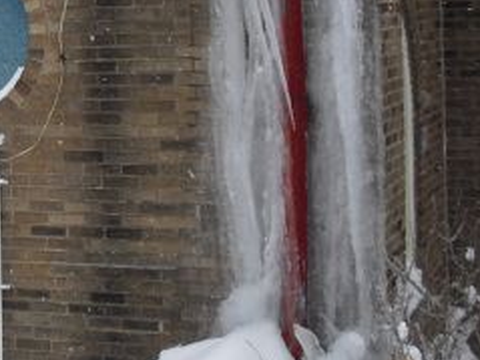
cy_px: -39
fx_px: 1788
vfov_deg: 11.3
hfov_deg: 14.5
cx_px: -179
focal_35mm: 129
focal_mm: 7.7
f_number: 3.4
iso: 100
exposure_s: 1/250
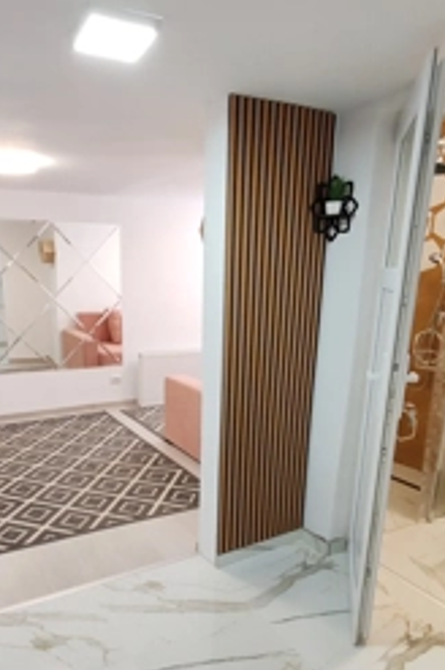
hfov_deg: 47.3
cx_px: 160
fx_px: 502
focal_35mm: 27
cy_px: 423
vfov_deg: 66.3
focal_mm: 1.96
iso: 160
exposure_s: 1/33
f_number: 2.2
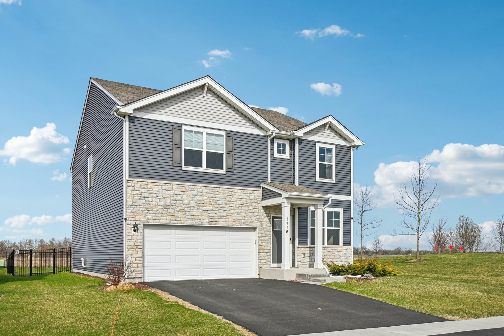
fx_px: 420
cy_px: 168
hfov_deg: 61.9
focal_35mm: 30
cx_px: 252
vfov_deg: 43.6
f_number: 7.1
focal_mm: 20
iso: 100
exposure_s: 1/640
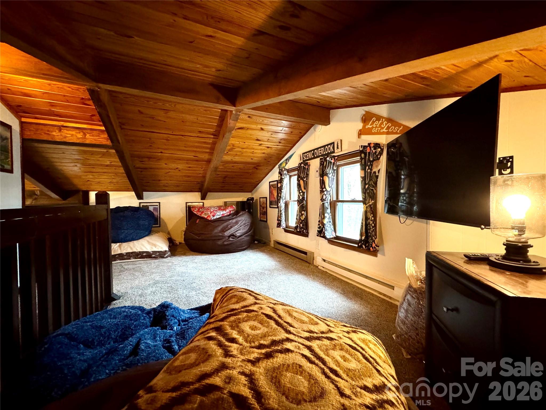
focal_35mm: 14
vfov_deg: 85.7
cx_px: 273
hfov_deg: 102.1
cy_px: 205
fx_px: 221
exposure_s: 1/40
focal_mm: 2.22
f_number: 2.2
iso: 1000
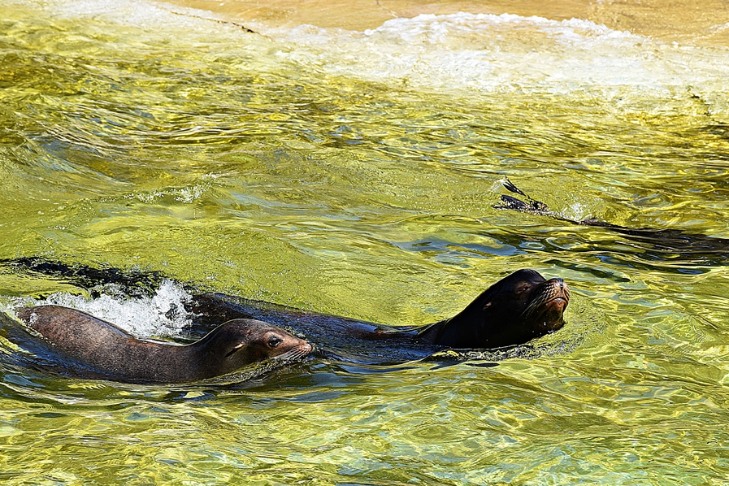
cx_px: 395
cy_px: 273
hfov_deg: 18.1
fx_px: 2288
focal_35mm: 113
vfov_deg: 12.1
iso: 200
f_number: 9
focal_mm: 66
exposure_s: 1/320
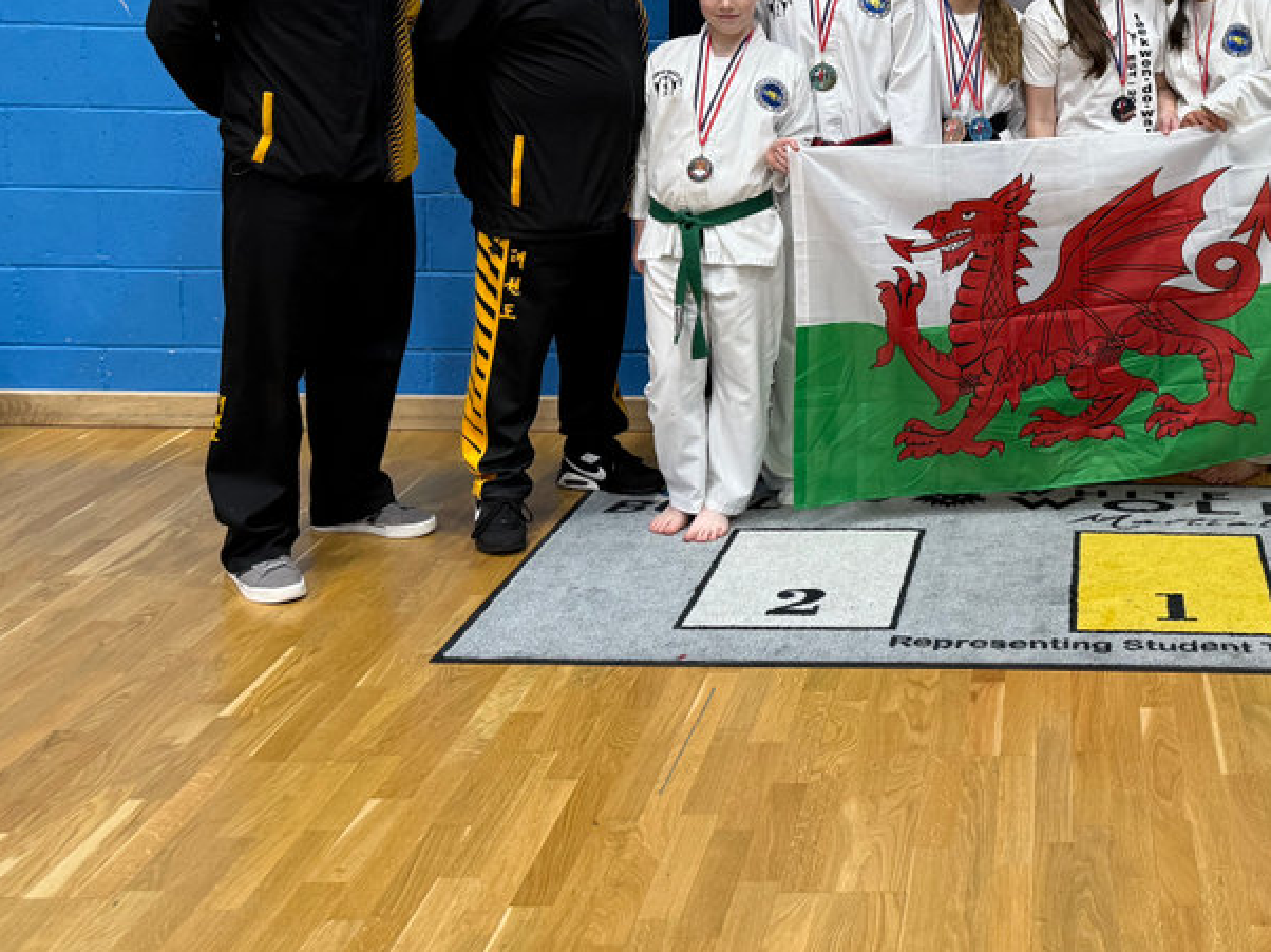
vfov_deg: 30.5
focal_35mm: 46
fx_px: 1688
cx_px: 1145
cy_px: 149
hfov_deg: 38.4
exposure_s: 1/120
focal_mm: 6.76
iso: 200
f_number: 1.78
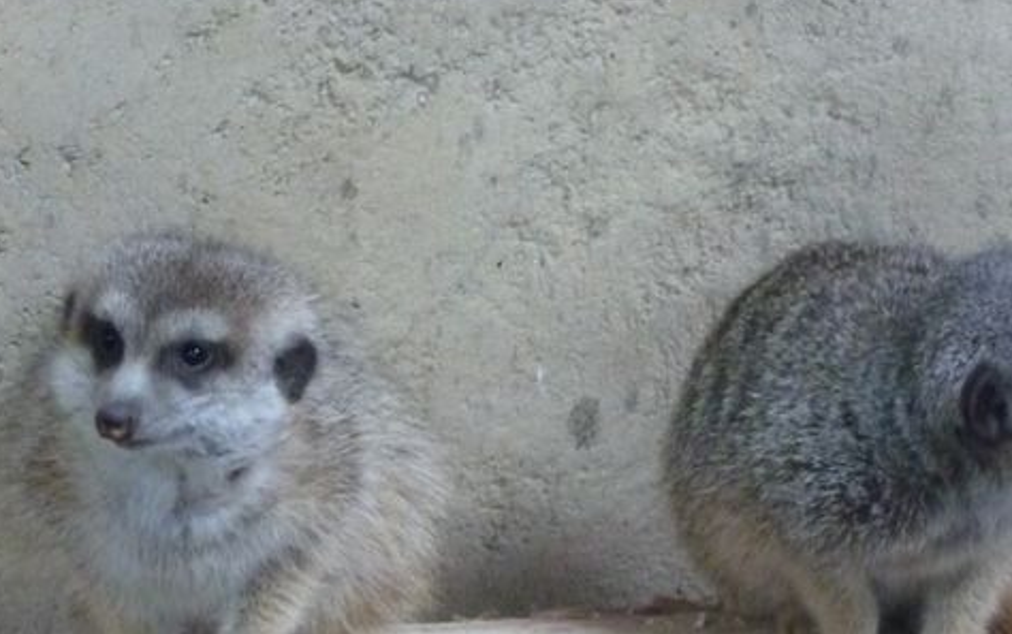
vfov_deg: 4.6
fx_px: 7894
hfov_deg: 7.3
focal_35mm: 286
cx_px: 500
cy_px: 502
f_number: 5.9
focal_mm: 36
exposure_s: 1/125
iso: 2000
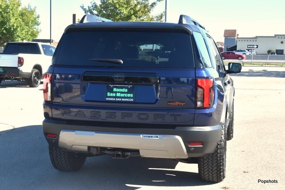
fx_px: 523
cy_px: 95
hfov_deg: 30.5
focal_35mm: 66
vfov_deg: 20.6
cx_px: 142
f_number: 8
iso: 200
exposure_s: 1/250
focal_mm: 44
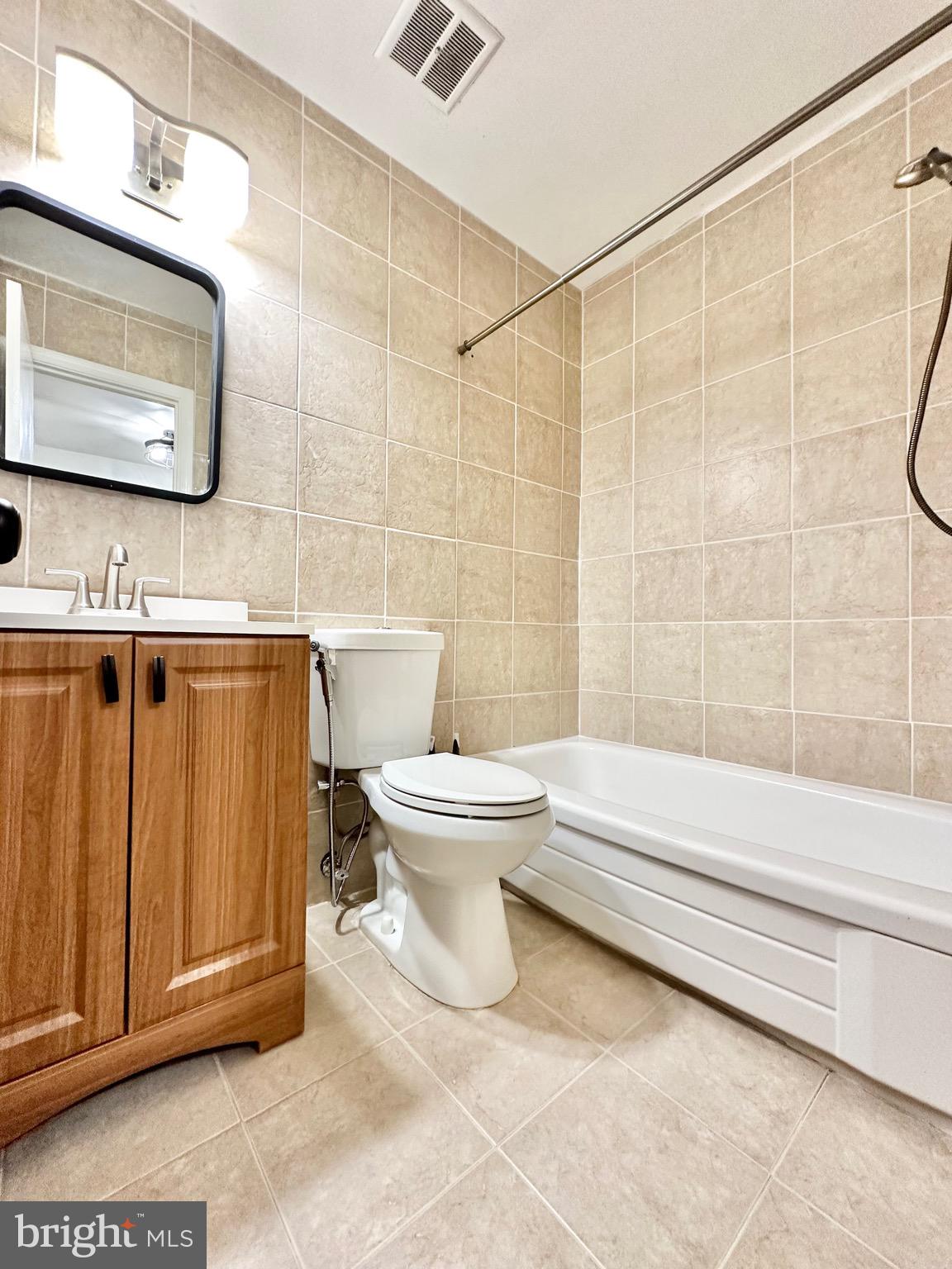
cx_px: 476
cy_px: 634
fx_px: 513
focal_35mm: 14
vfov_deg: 102.1
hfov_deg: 85.7
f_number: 2.2
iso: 250
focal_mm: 2.22
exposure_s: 1/60
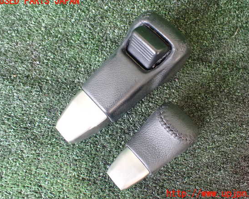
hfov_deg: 55.6
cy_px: 97
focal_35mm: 32
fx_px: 236
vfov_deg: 45.8
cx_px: 133
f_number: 2.3
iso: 800
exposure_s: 1/100
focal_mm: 5.4
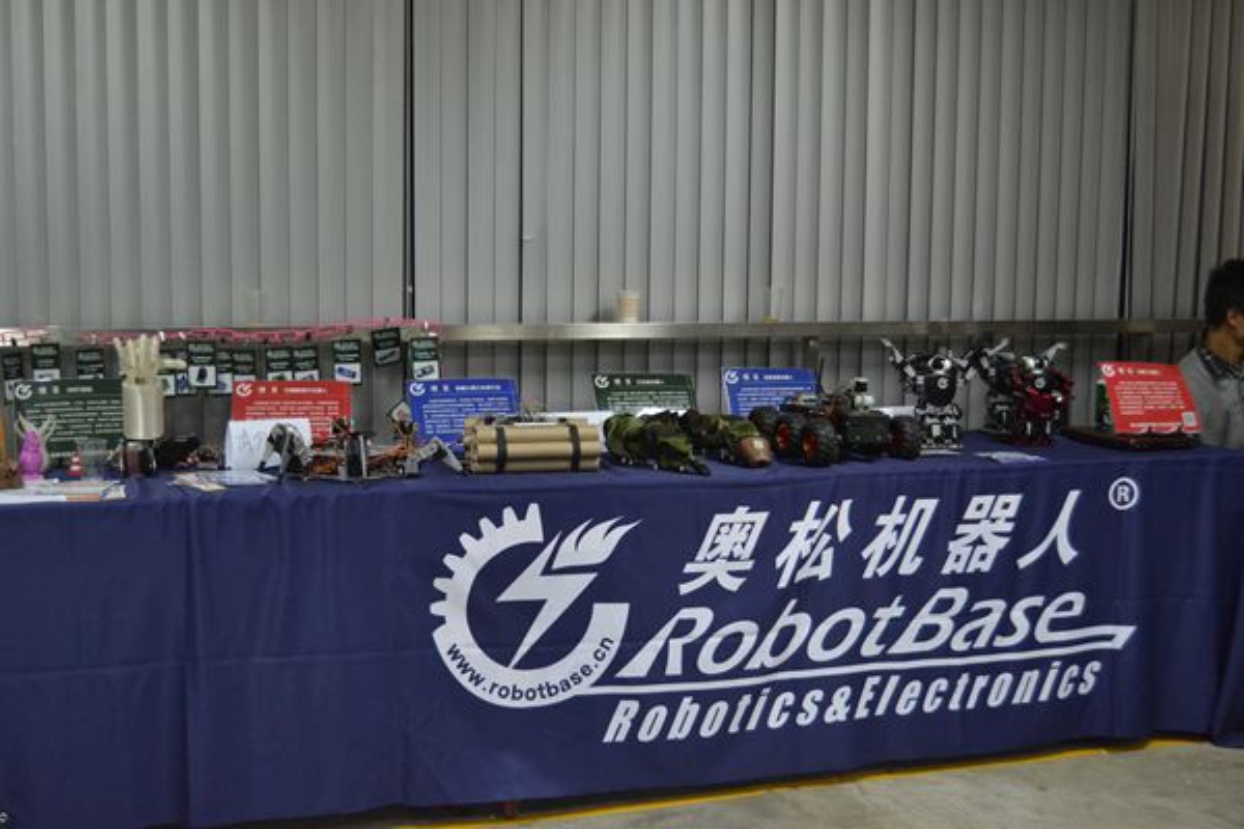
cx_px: 622
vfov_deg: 29.9
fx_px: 1555
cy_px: 414
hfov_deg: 43.6
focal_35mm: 45
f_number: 4.2
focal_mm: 30
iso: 1400
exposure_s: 1/60
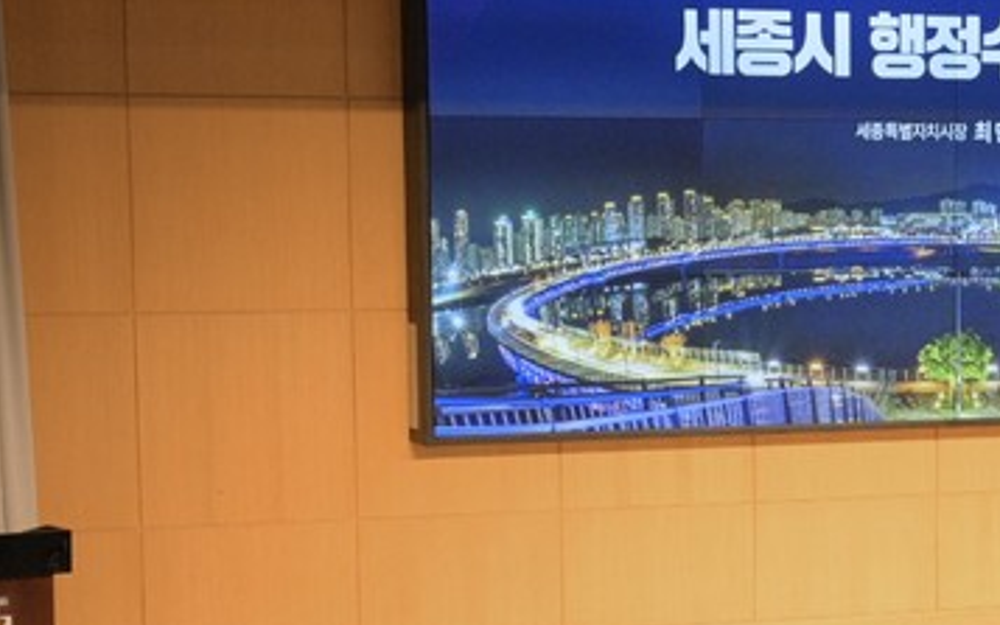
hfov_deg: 14.1
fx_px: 3679
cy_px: 607
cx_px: 1681
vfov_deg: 9.6
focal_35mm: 135
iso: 2000
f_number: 5
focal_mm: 37
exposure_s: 1/200
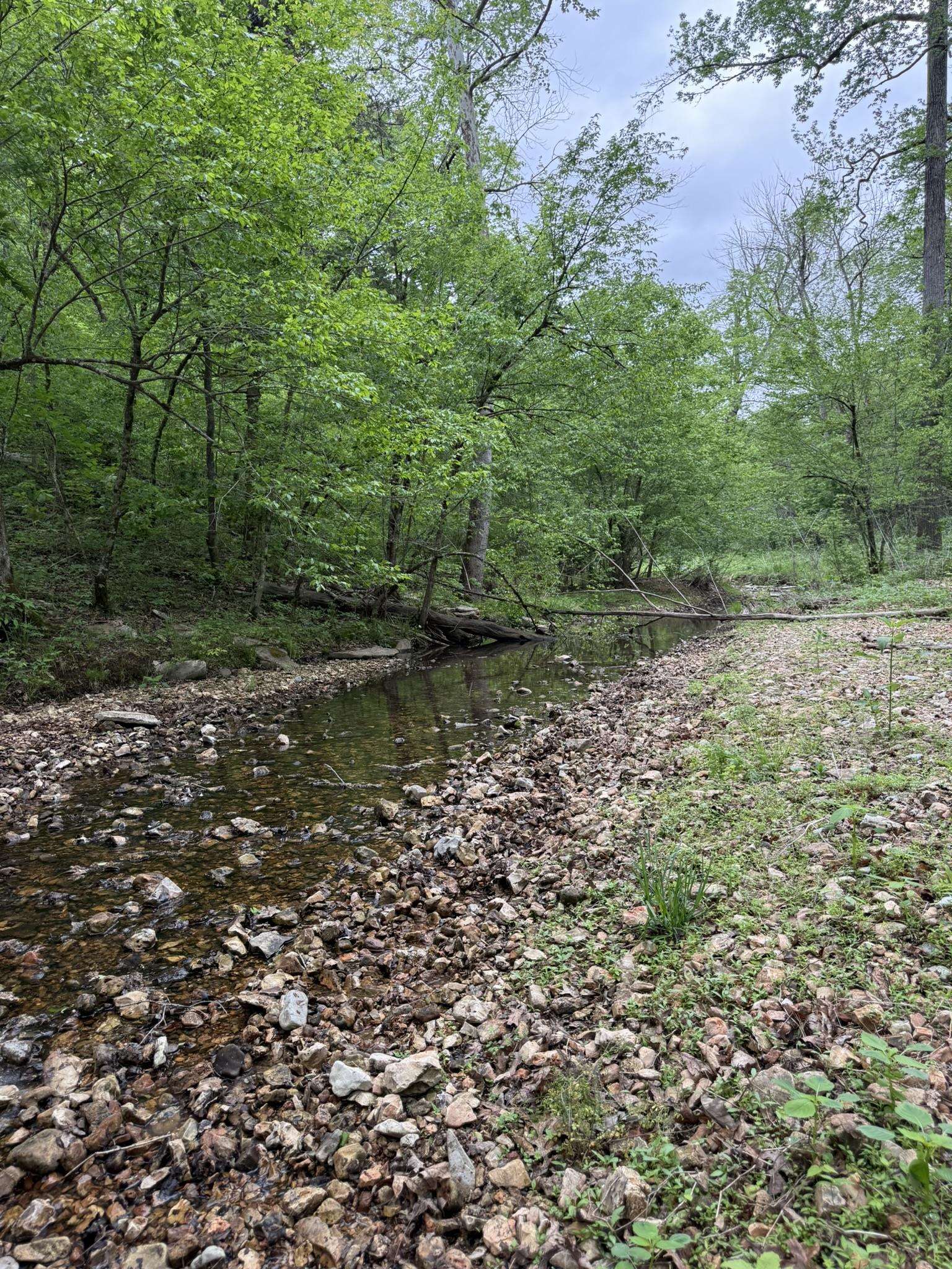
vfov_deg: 71.6
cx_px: 476
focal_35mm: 24
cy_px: 634
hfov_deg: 56.8
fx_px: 880
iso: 100
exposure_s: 1/470
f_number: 1.78
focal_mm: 6.76
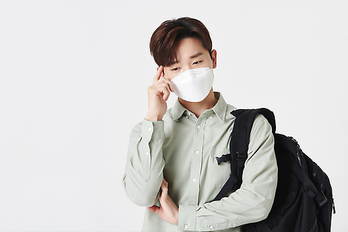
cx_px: 174
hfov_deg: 28.8
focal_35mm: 70
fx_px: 677
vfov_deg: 19.5
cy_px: 116
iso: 100
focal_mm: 70
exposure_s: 1/125
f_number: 11
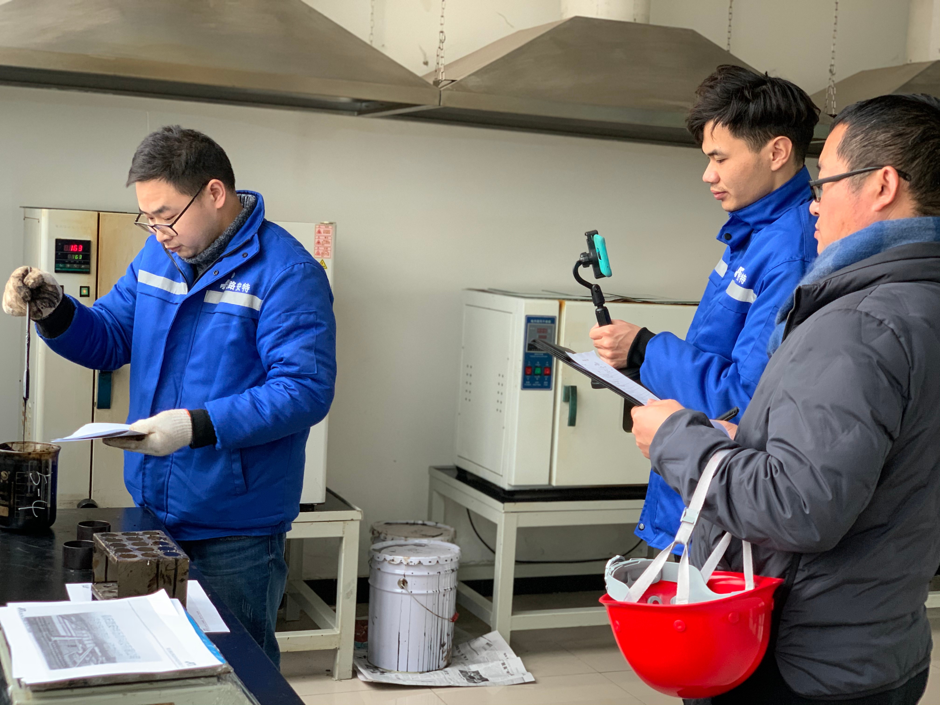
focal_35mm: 52
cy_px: 352
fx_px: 1412
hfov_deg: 36.8
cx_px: 470
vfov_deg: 28.0
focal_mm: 6
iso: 125
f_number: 2.4
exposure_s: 1/60
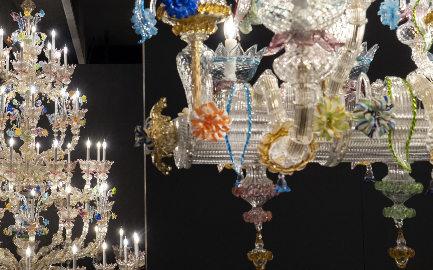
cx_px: 149
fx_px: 708
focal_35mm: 60
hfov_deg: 33.7
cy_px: 98
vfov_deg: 21.6
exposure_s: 1/60
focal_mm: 31
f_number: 8
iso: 1000
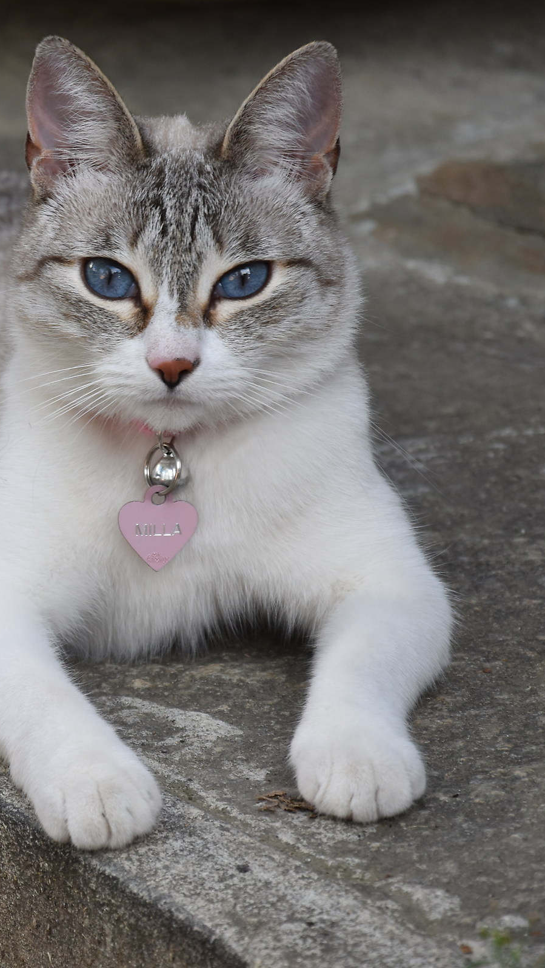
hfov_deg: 4.9
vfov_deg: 8.7
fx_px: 6365
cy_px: 484
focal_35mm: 248
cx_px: -116
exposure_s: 1/200
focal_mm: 105
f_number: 7.1
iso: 400
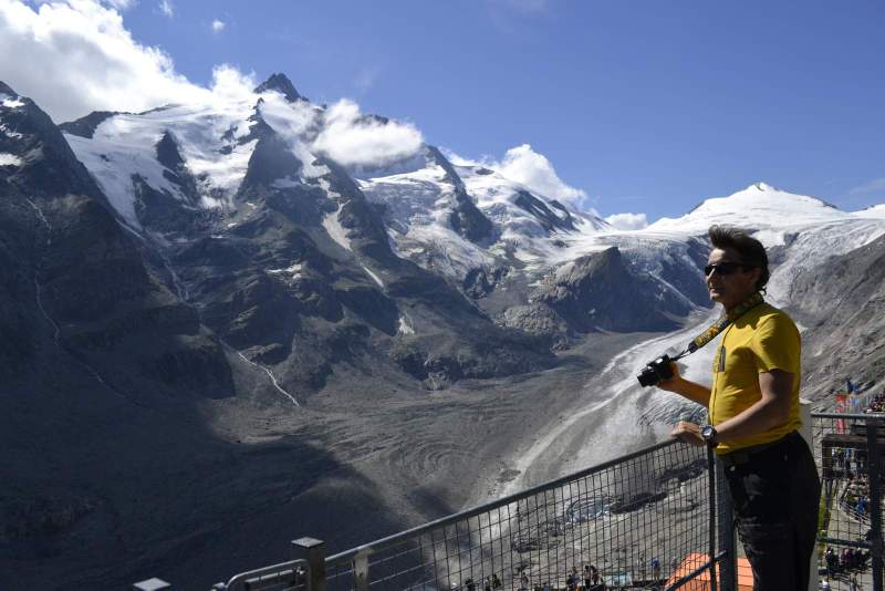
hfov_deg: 61.9
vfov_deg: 43.6
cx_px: 442
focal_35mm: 30
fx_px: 738
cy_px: 296
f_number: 7.1
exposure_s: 1/2000
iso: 400
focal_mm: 20
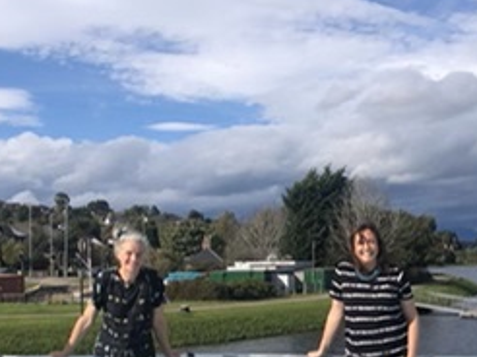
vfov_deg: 25.0
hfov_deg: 33.7
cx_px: 182
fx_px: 785
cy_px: 311
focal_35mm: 57
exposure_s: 1/3003
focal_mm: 4
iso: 20
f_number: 1.8
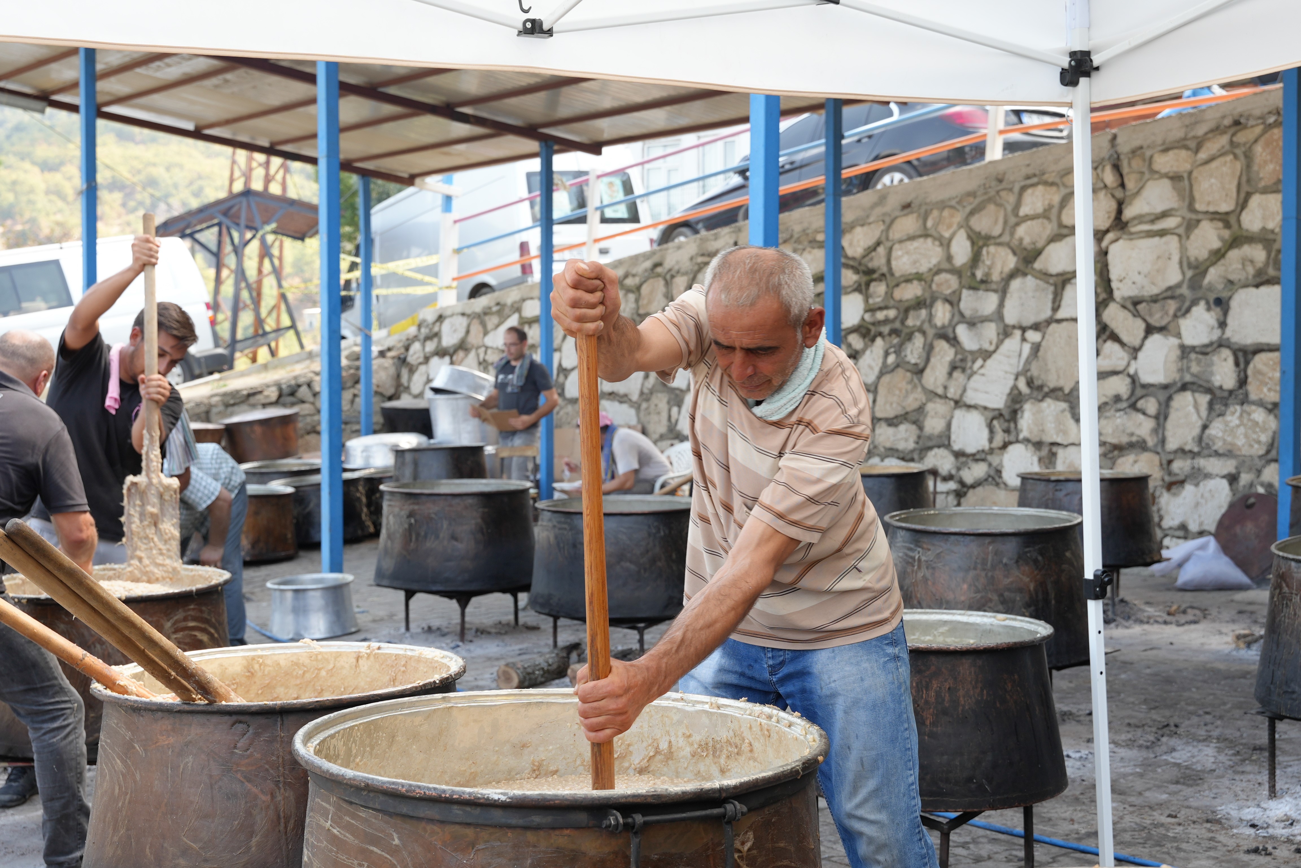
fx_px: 1698
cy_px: 434
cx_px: 650
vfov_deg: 28.6
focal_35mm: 47
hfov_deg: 41.9
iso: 125
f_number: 4
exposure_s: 1/160
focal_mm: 31.7
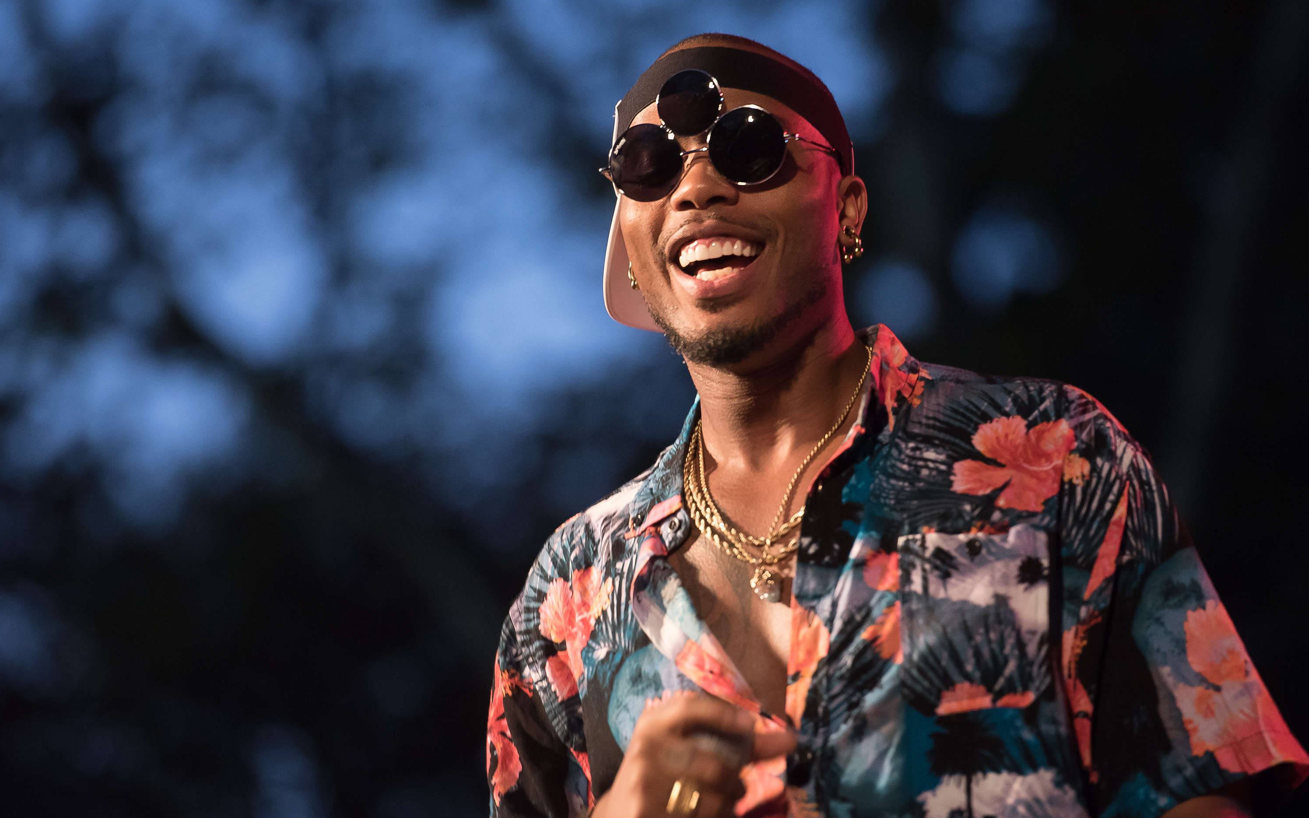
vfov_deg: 6.4
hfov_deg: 10.2
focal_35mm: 205
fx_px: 7313
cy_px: 403
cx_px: 654
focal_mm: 200
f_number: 3.2
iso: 2000
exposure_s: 1/250
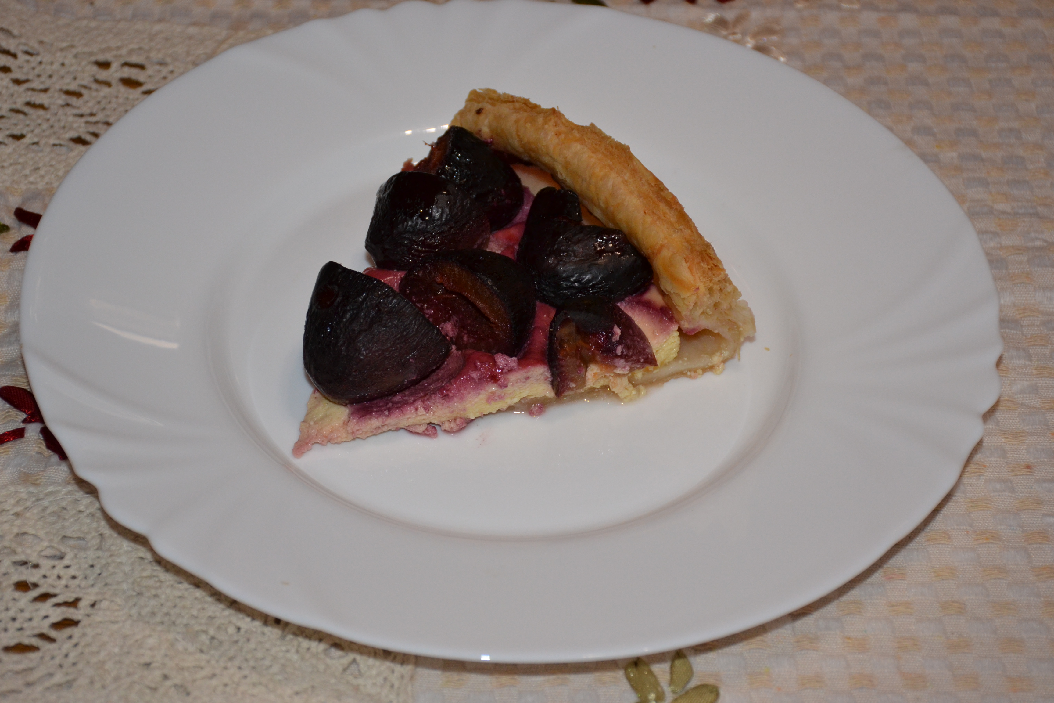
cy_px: 352
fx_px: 2635
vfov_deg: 15.2
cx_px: 527
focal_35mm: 90
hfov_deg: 22.6
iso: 900
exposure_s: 1/60
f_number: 5
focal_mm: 60
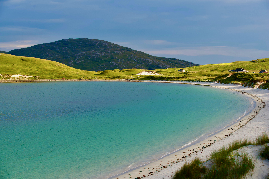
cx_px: 134
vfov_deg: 15.9
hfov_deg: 23.6
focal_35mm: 86
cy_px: 90
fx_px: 643
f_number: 4.8
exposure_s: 1/500
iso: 100
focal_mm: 86
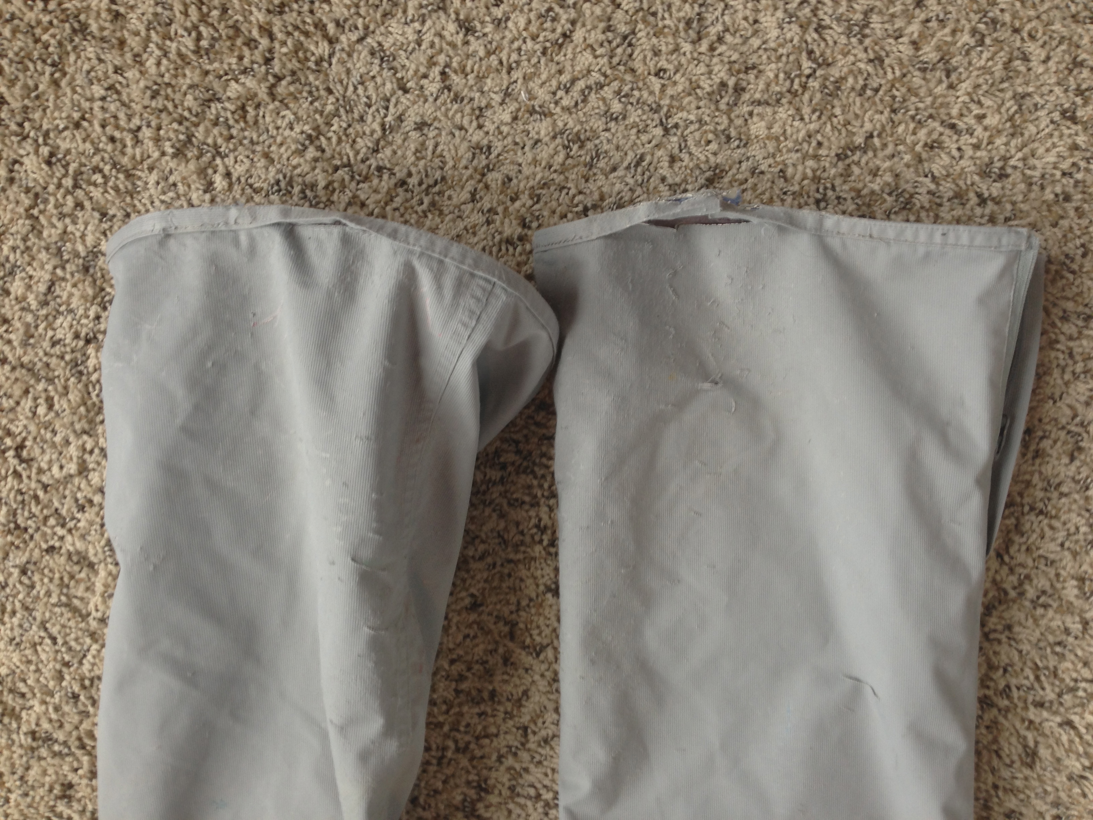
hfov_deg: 55.4
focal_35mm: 33
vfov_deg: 42.9
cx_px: 546
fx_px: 1042
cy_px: 410
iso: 64
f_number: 2.4
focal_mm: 4.13
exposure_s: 1/20
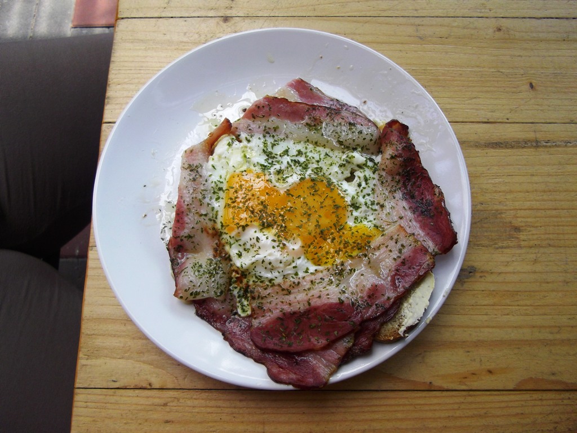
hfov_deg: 65.3
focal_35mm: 27
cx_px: 288
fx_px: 450
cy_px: 216
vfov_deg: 51.4
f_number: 3.2
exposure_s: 1/125
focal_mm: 4.9
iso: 100
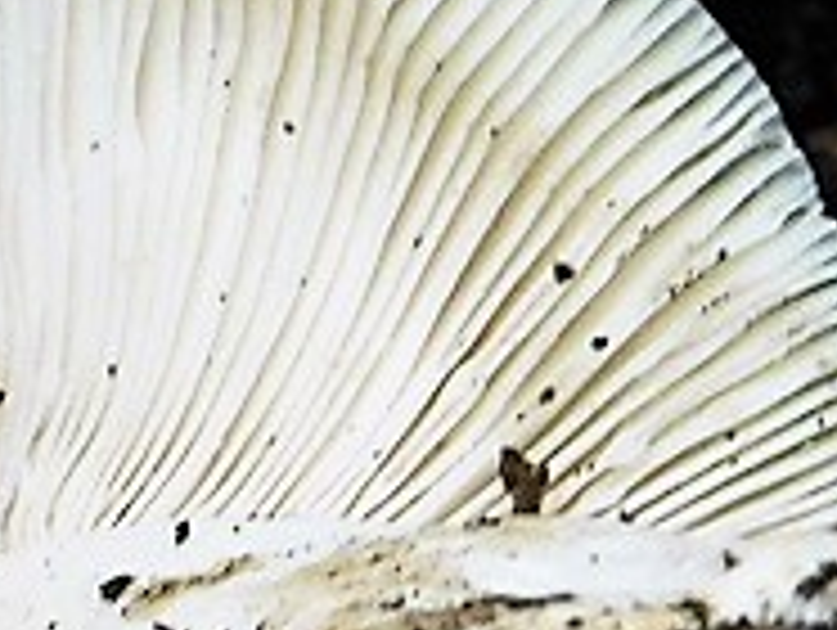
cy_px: 711
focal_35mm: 391
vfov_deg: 3.8
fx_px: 9466
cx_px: -526
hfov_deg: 5.0
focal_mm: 16.1
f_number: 4.5
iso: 640
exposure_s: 1/30
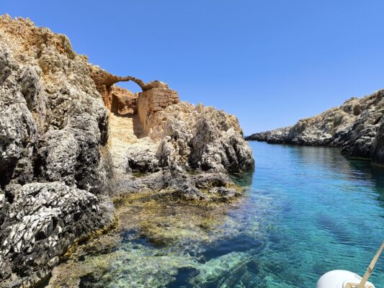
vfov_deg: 58.9
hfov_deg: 73.9
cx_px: 192
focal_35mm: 23
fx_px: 255
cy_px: 144
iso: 50
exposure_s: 1/981
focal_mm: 6.14
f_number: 1.65
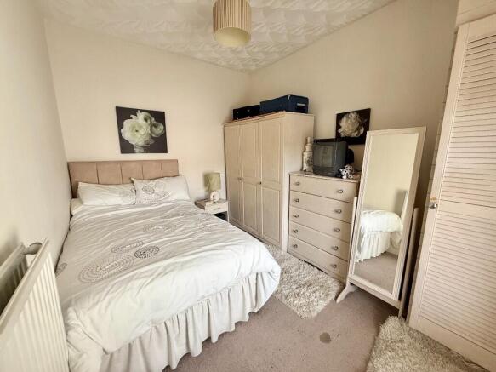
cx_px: 248
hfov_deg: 102.1
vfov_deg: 85.7
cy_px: 186
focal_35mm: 14
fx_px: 201
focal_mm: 2.22
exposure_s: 1/99
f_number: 2.2
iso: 125
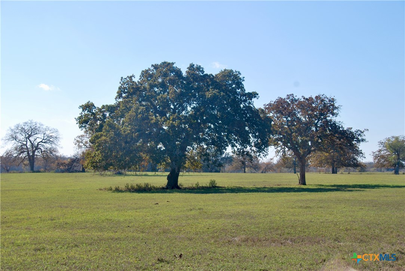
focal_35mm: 78
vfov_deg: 17.5
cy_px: 136
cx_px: 202
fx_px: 878
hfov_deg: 26.0
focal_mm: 52
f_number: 8
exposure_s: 1/250
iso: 100
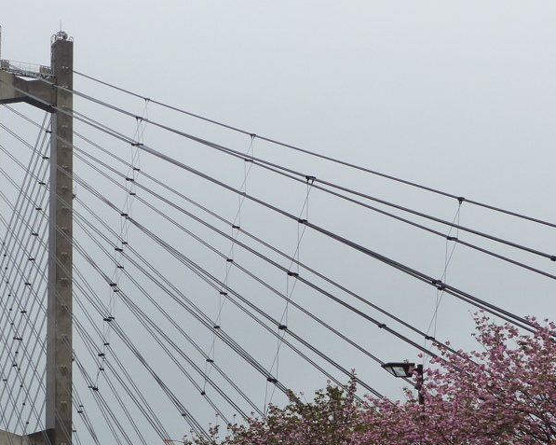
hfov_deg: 28.3
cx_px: 222
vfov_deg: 22.5
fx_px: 1102
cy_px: 342
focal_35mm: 67
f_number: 4
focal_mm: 7.1
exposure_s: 1/200
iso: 160
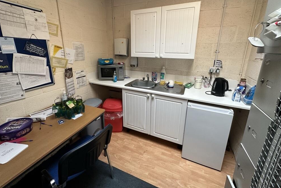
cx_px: 143
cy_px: 79
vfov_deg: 76.8
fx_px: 117
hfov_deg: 100.4
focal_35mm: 15
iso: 200
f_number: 2.2
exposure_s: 1/99
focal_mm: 2.22
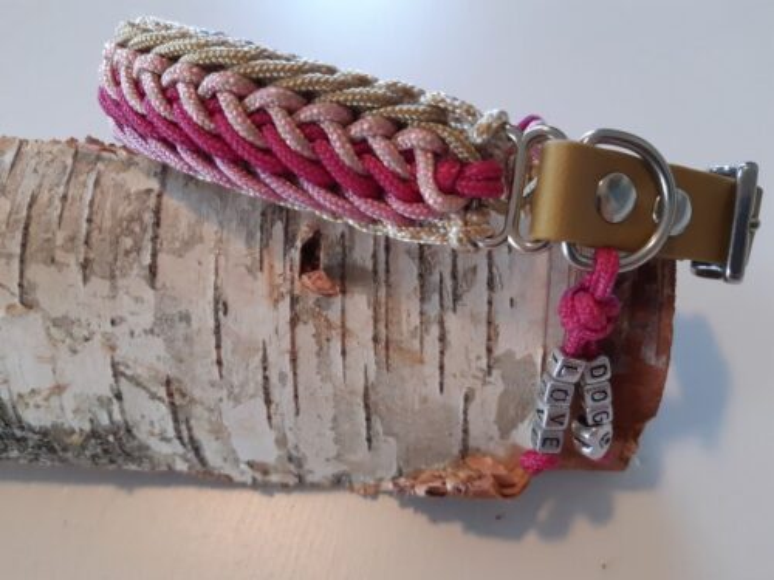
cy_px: 290
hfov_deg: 67.3
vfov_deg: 53.1
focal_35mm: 26
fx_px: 581
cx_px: 387
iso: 200
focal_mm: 3.92
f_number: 1.7
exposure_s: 1/33
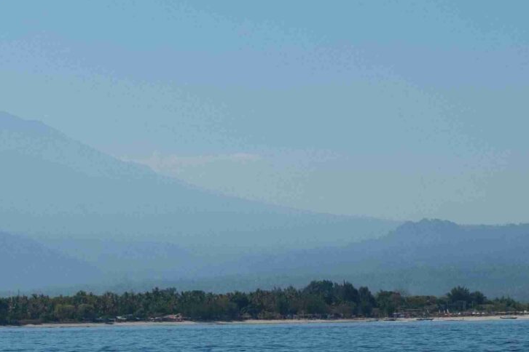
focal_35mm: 187
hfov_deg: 11.0
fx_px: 2748
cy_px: 90
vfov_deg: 7.3
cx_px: 249
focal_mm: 35
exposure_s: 1/1000
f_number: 8
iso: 200
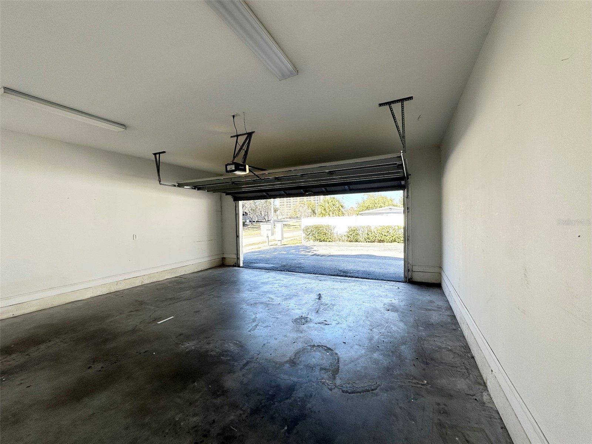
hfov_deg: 102.1
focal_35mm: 14
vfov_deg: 85.7
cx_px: 296
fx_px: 239
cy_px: 222
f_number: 2.2
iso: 40
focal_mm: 2.22
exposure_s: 1/392
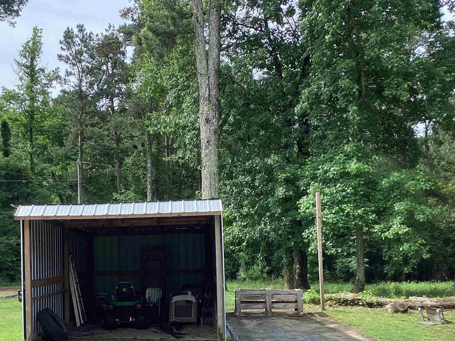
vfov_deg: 31.8
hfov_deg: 42.0
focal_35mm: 45
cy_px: 240
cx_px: 192
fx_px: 591
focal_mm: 3.3
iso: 25
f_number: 2.4
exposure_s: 1/422
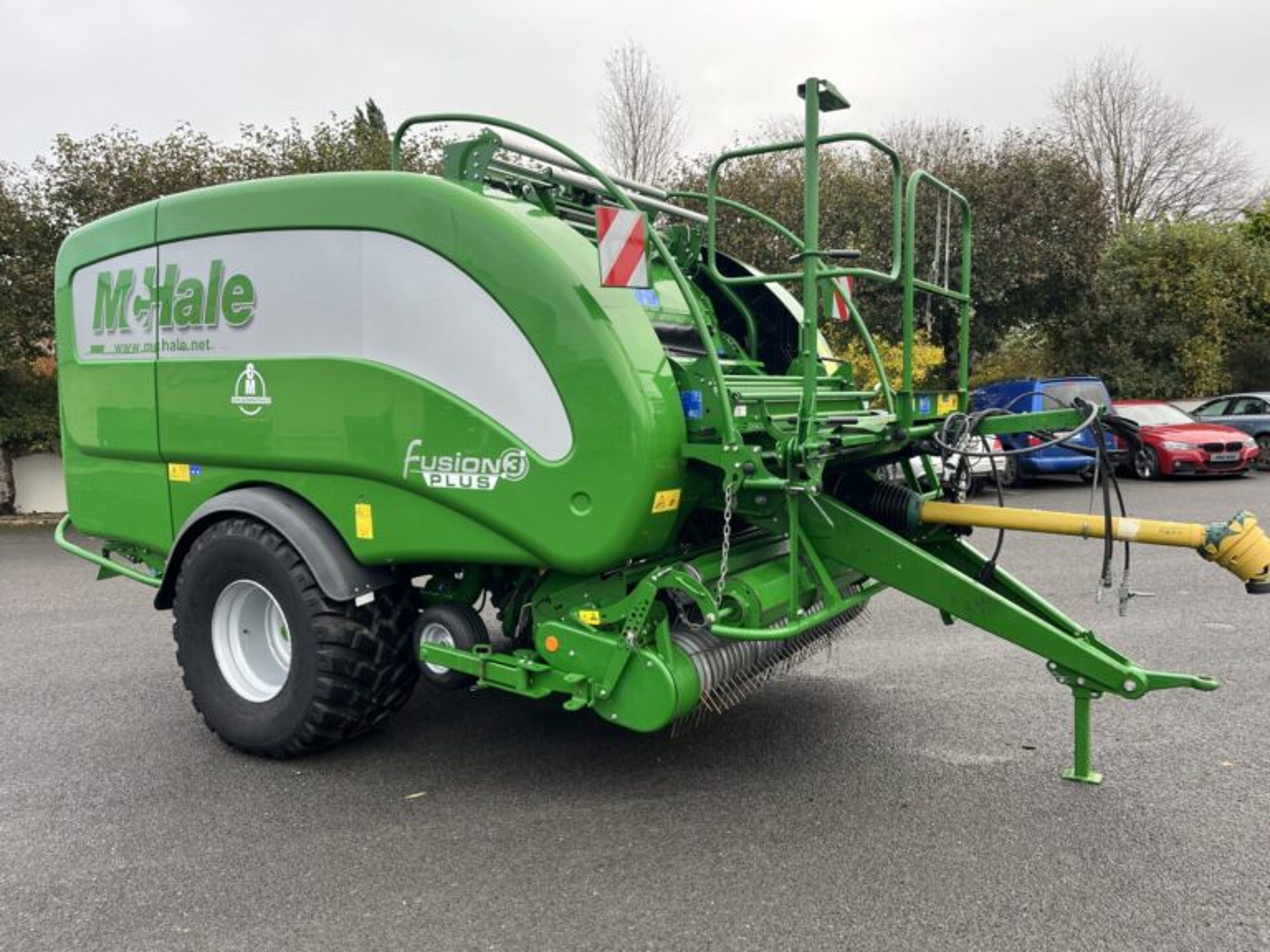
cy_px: 476
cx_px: 635
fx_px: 954
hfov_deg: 67.3
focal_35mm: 26
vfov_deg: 53.1
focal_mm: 5.1
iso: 50
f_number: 1.6
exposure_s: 1/143
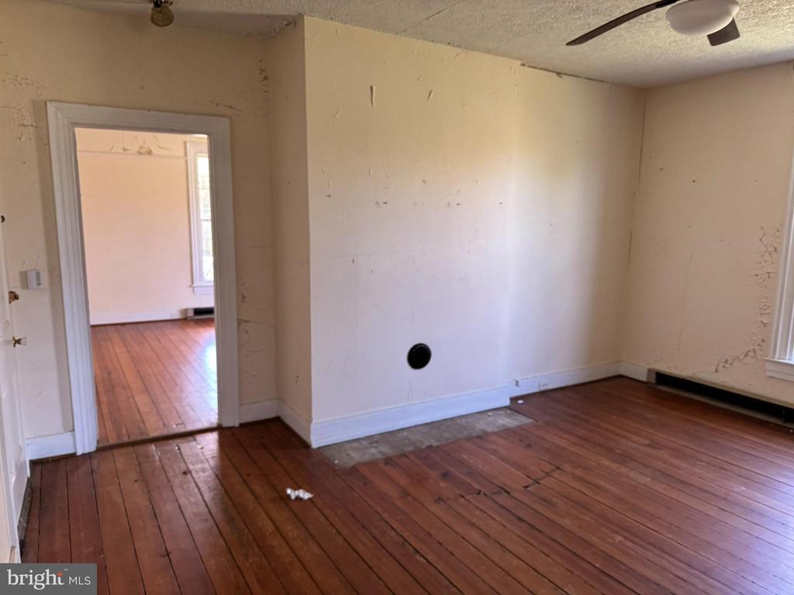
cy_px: 298
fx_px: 550
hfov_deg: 71.6
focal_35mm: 24
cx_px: 397
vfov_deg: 56.8
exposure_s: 1/60
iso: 400
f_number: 1.78
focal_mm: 6.76
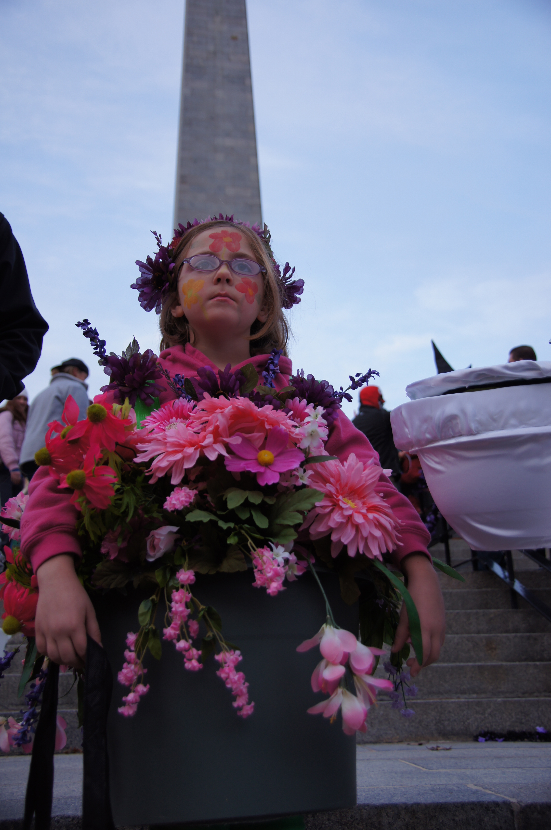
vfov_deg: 53.2
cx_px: 276
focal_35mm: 36
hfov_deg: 36.8
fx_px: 828
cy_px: 415
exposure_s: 1/60
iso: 100
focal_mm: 24
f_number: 4
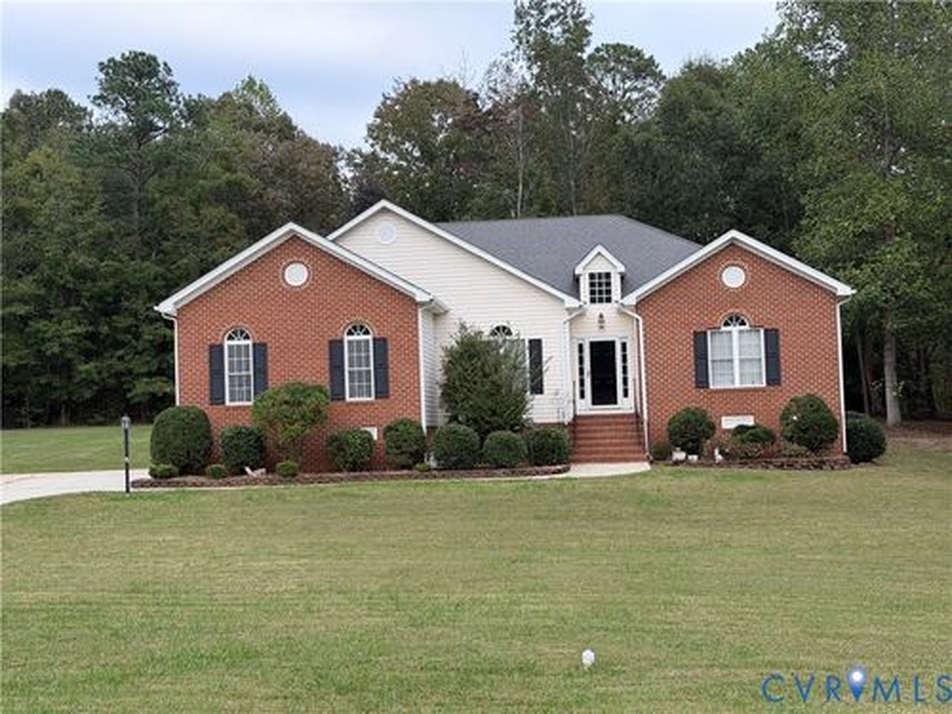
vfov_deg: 30.3
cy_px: 357
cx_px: 476
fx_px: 1320
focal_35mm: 48
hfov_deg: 39.7
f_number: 1.78
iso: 100
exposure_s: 1/885
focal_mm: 6.76
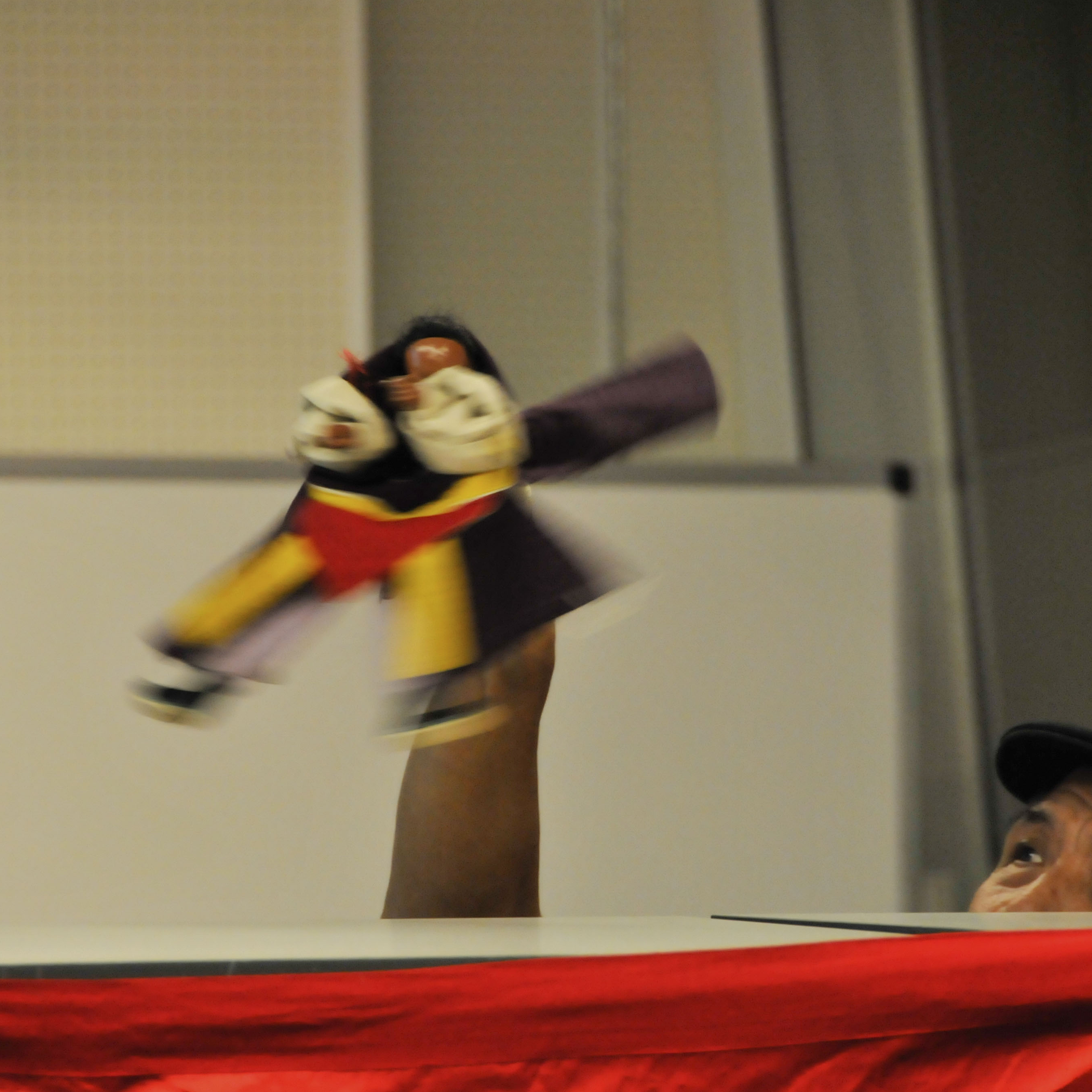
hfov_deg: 4.3
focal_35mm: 405
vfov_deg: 4.3
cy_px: 556
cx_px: 550
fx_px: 14455
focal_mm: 200
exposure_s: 1/100
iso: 1600
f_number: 5.6
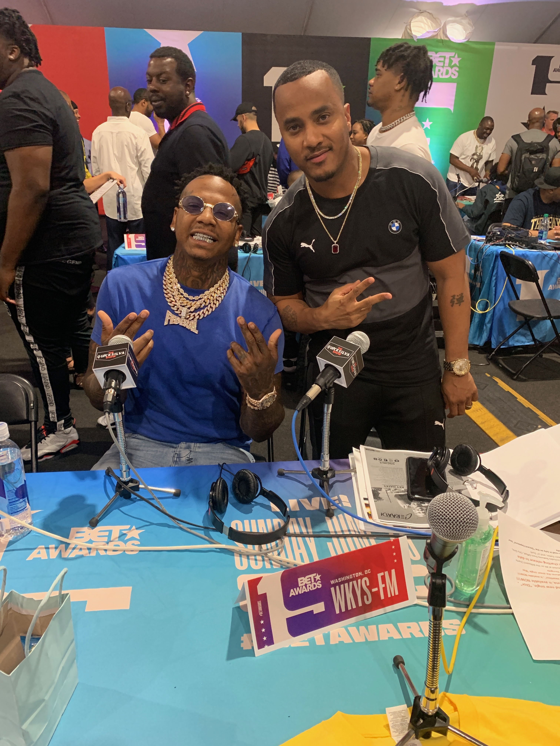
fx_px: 561
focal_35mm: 26
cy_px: 373
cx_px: 280
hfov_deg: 53.1
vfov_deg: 67.3
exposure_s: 1/59
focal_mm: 4.25
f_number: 1.8
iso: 320
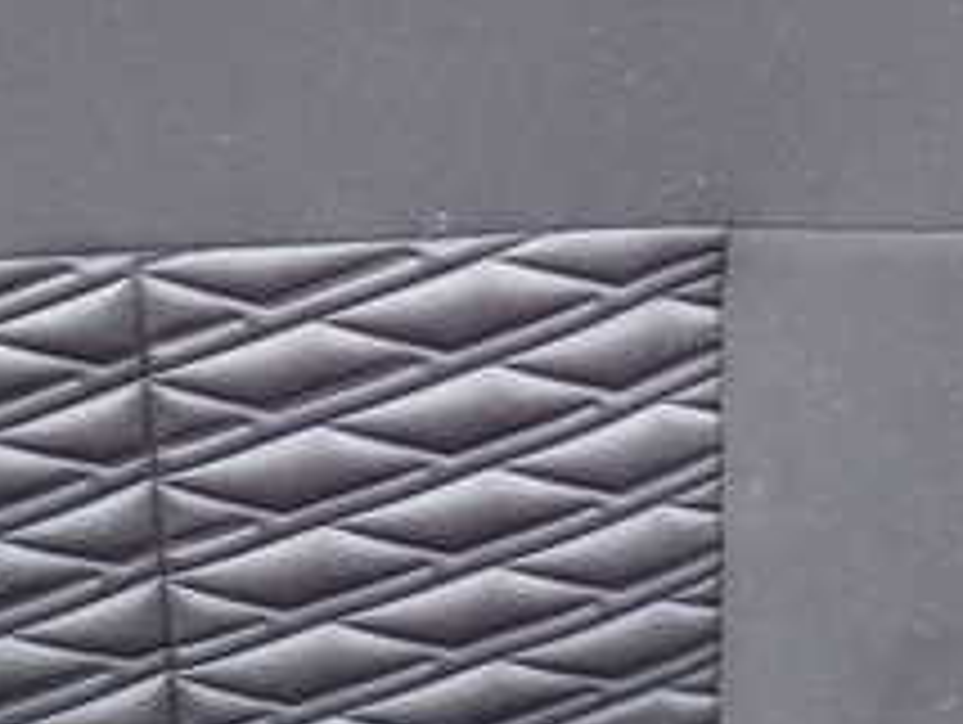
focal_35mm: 84
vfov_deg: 17.6
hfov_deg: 23.2
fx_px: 2339
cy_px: 319
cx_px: 392
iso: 100
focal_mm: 5.4
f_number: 3.2
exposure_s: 1/60
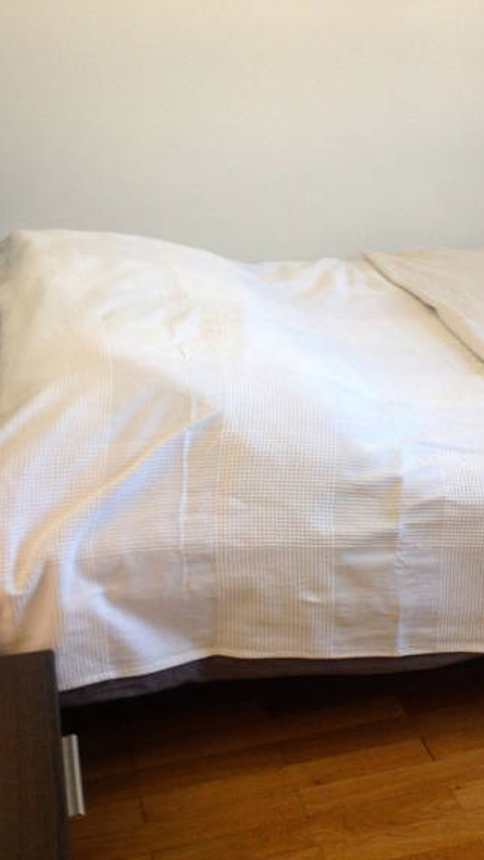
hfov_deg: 24.3
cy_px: 432
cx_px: 328
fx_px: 1117
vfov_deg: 42.1
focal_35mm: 49
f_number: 2.4
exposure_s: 1/60
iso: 64
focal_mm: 4.12
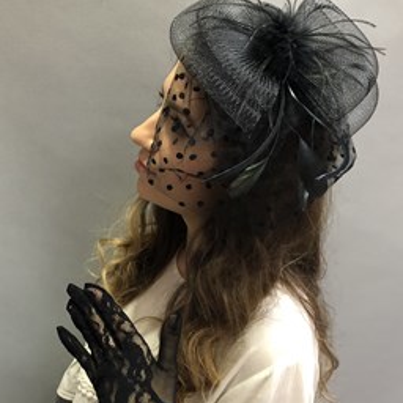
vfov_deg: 41.4
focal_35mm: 40
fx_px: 527
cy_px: 262
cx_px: 219
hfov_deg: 41.8
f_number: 1.8
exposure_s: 1/11
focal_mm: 3.99
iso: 100
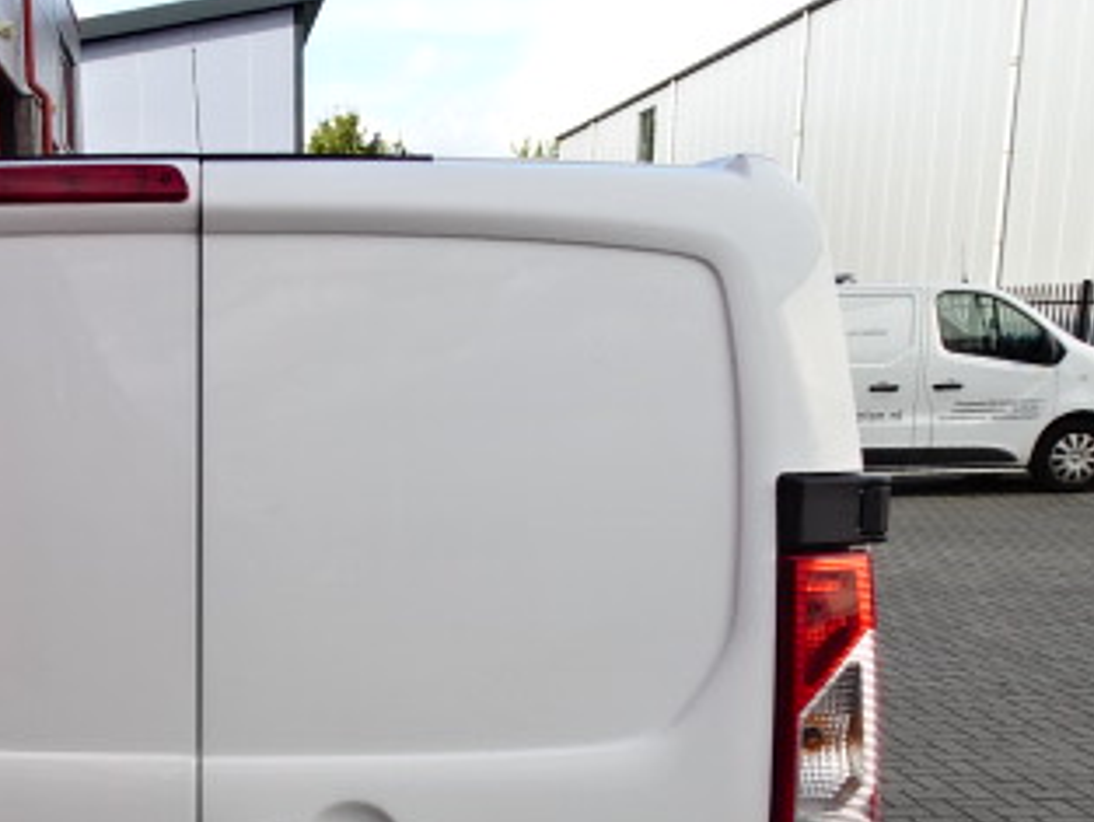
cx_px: 164
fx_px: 1549
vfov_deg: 28.6
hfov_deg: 37.0
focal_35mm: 49
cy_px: 728
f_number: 3.5
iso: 80
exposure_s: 1/250
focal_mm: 4.25
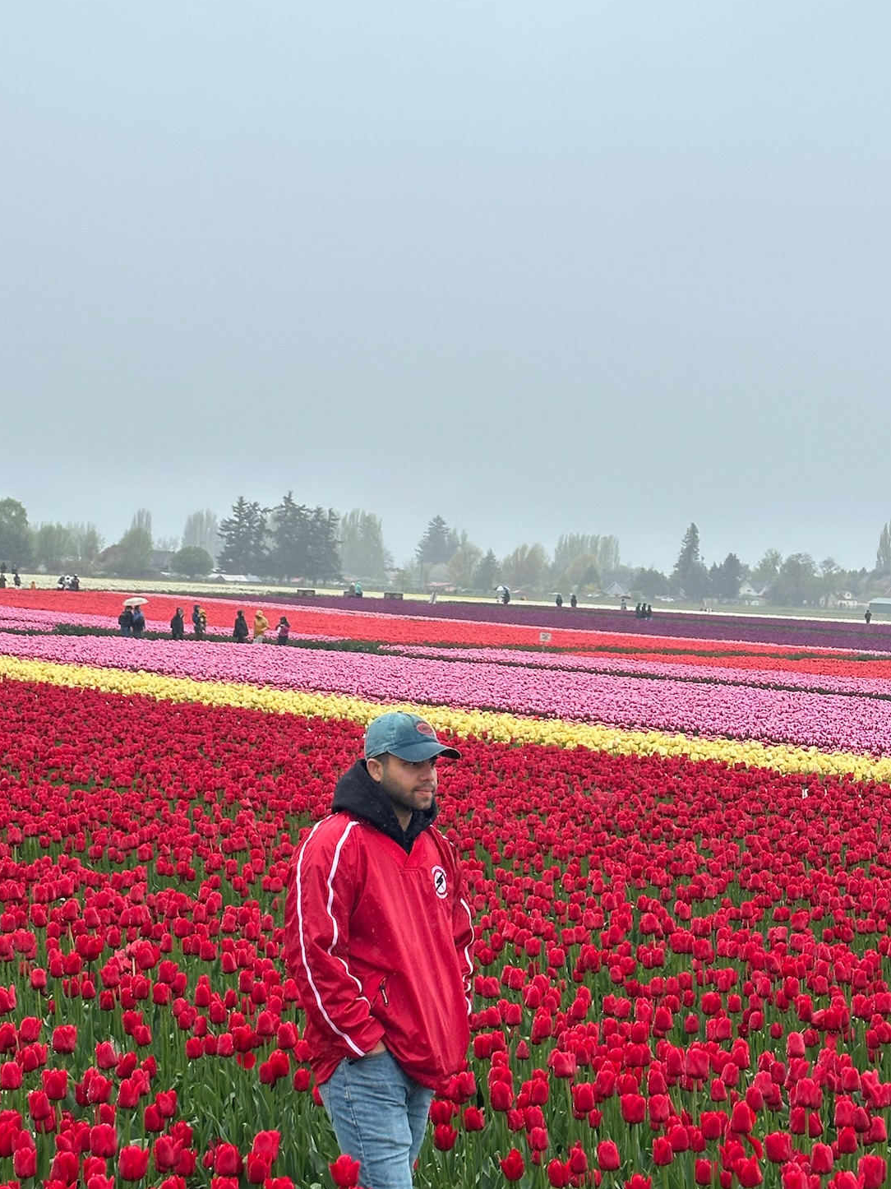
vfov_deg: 28.6
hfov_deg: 21.6
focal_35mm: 68
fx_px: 2334
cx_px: 377
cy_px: 633
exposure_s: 1/1305
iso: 64
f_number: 1.78
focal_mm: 6.86
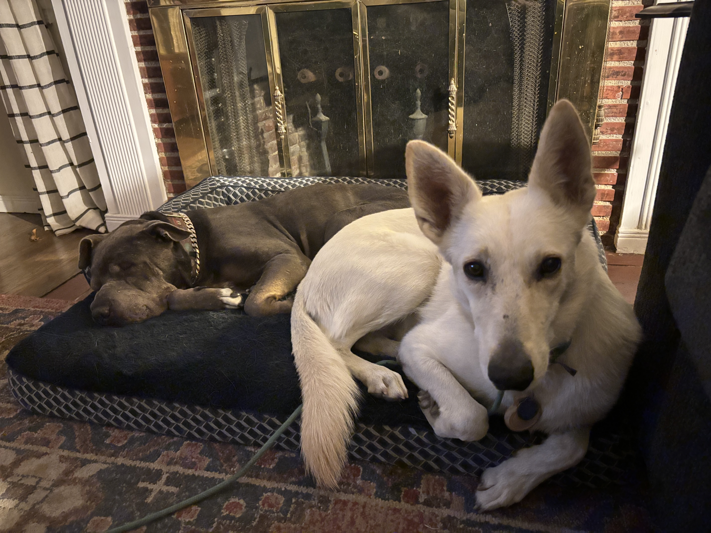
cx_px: 356
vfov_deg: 53.1
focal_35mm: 26
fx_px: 534
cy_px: 266
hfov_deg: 67.3
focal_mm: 5.96
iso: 4000
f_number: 1.6
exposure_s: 1/15
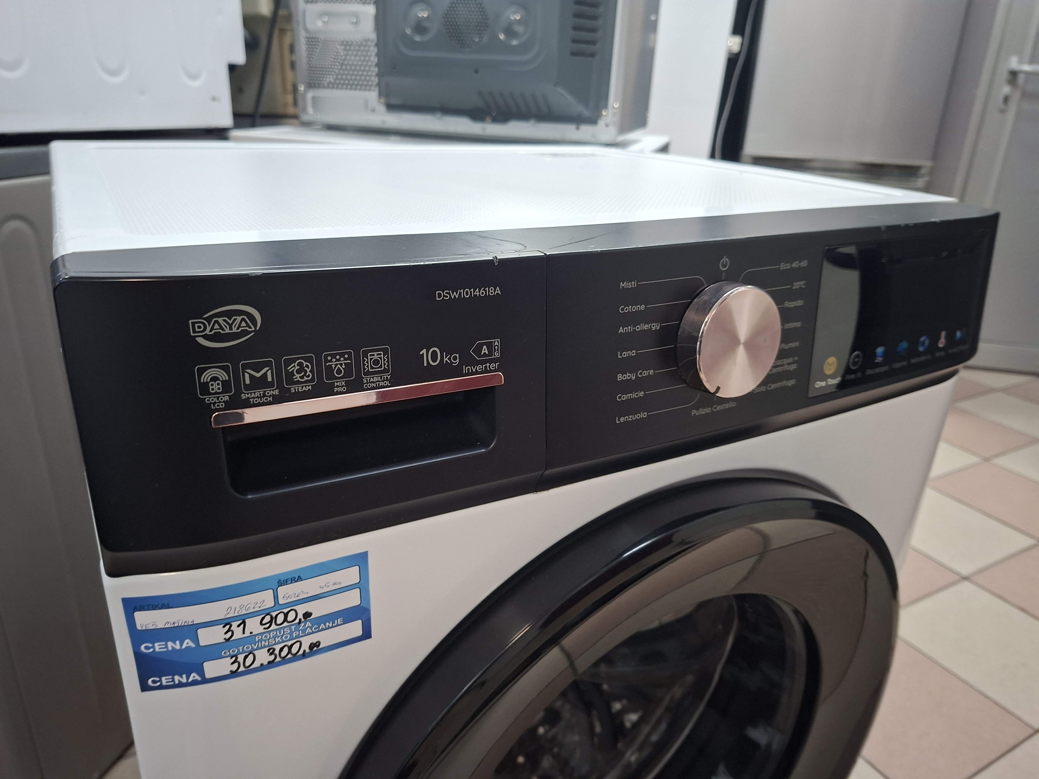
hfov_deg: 73.9
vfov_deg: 58.9
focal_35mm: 23
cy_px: 390
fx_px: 690
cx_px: 520
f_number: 1.8
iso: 320
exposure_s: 1/50
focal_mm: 5.54
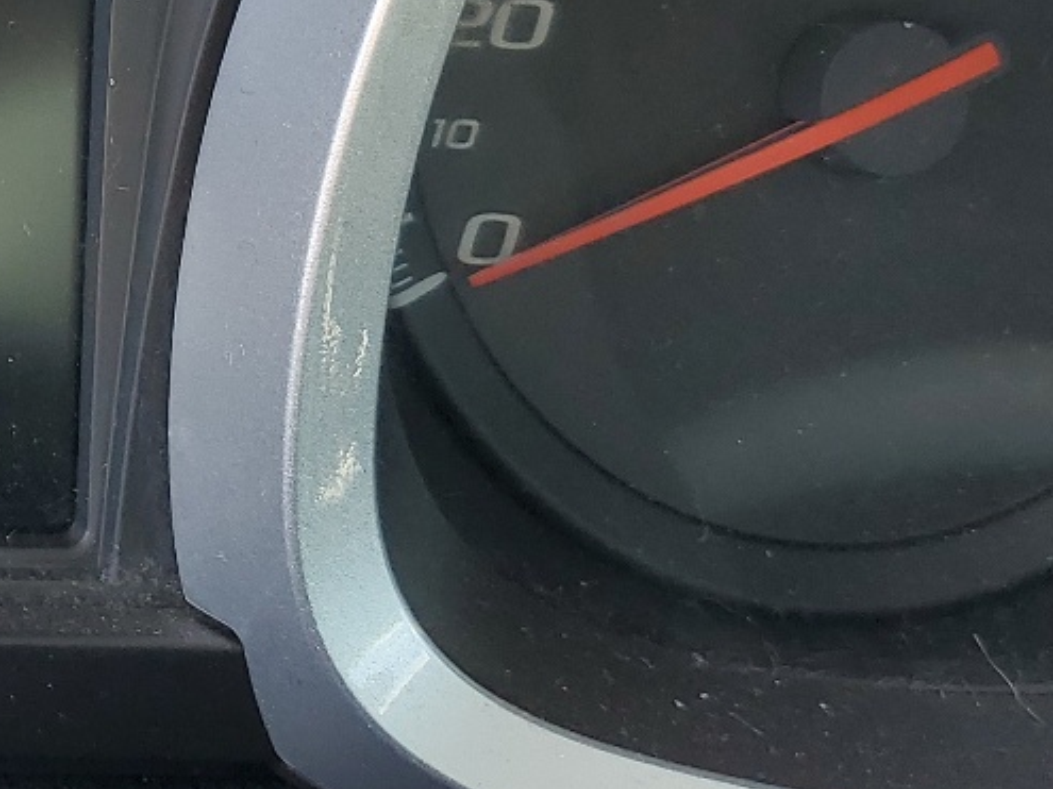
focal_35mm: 84
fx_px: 2555
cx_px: -202
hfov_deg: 21.6
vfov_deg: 17.0
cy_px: -57
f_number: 1.5
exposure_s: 1/149
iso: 50
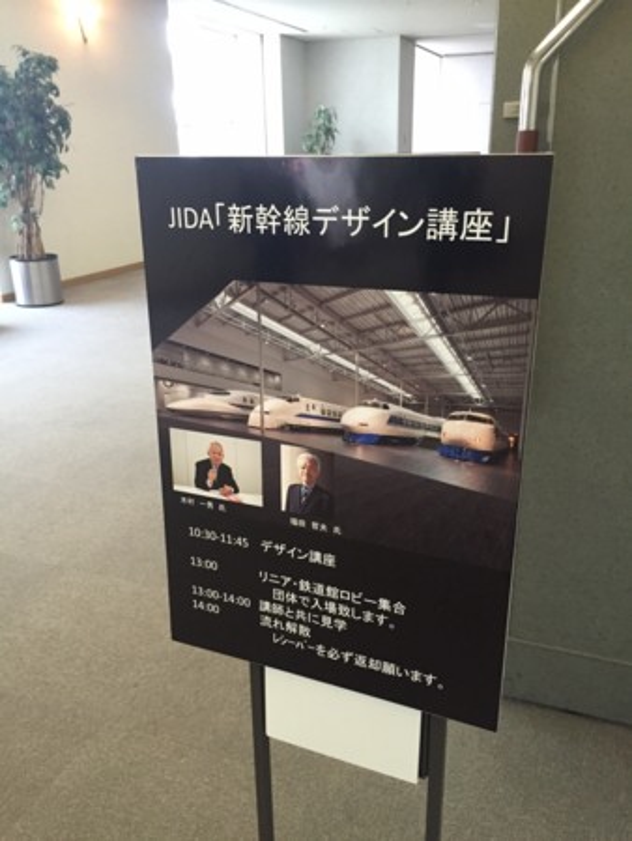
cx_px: 316
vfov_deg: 61.6
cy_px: 420
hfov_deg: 48.3
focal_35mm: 29
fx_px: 705
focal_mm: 4.15
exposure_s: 1/30
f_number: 2.2
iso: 250
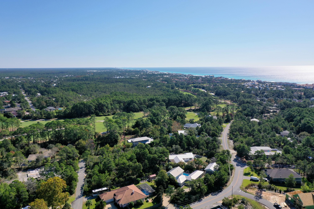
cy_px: 104
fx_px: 244
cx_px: 157
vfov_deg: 46.4
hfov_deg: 65.5
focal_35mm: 28
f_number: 6.3
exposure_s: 1/640
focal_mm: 10.26
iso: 100
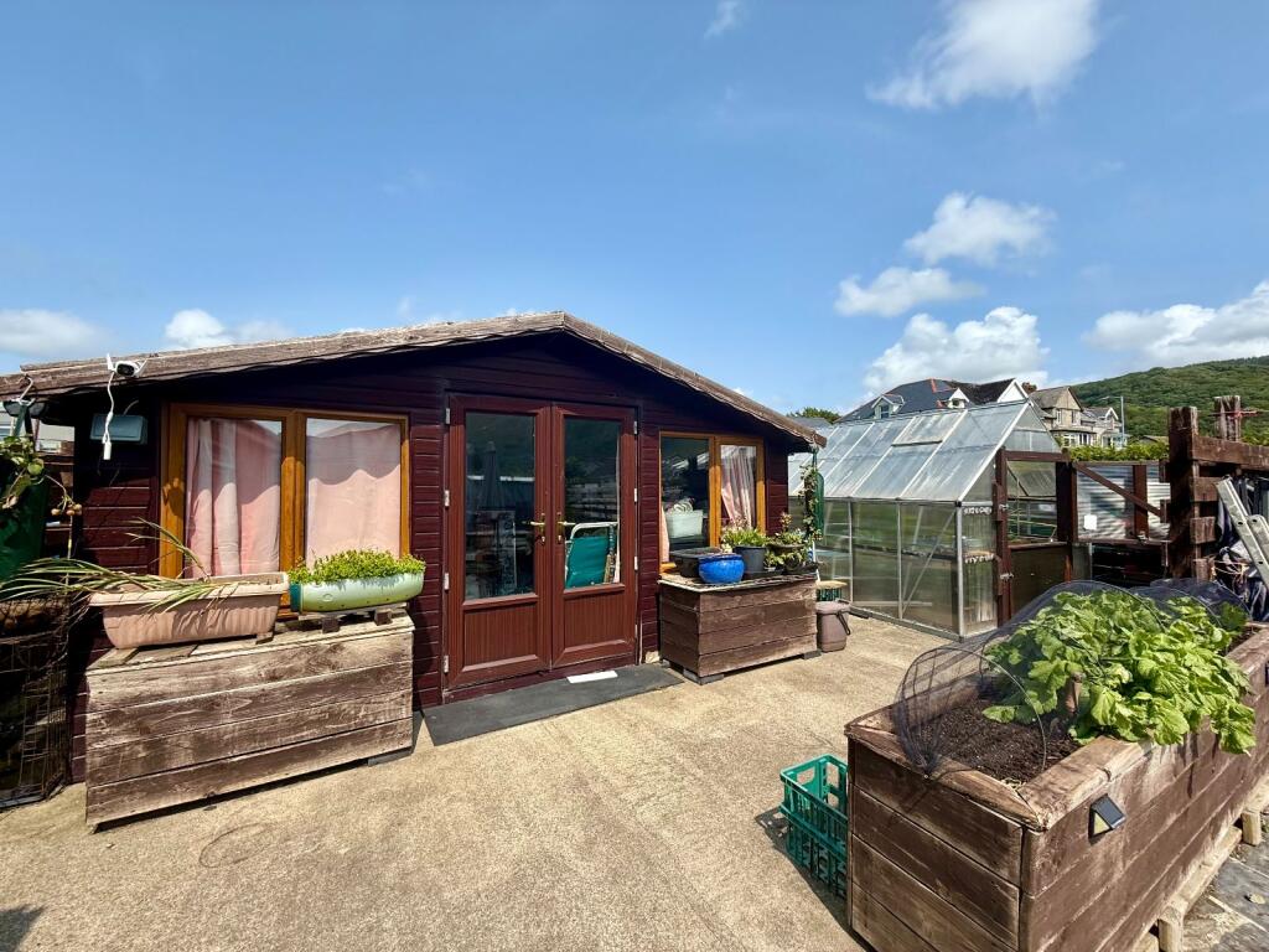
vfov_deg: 85.7
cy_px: 476
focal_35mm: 14
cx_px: 634
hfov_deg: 102.1
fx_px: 513
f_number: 2.2
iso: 50
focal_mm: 2.22
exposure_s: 1/1613
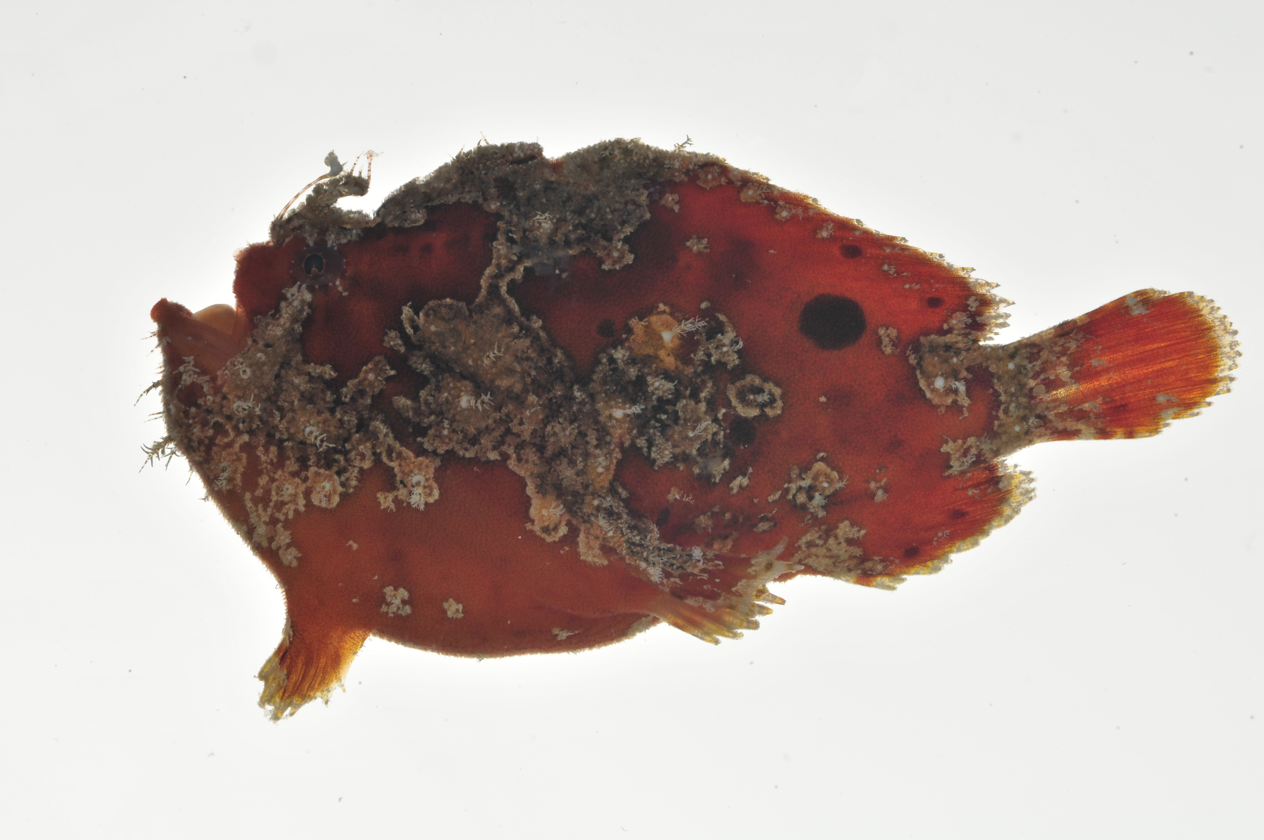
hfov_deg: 13.1
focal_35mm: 158
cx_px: 632
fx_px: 5523
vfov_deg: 8.7
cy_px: 420
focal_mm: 105
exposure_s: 1/60
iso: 200
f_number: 18
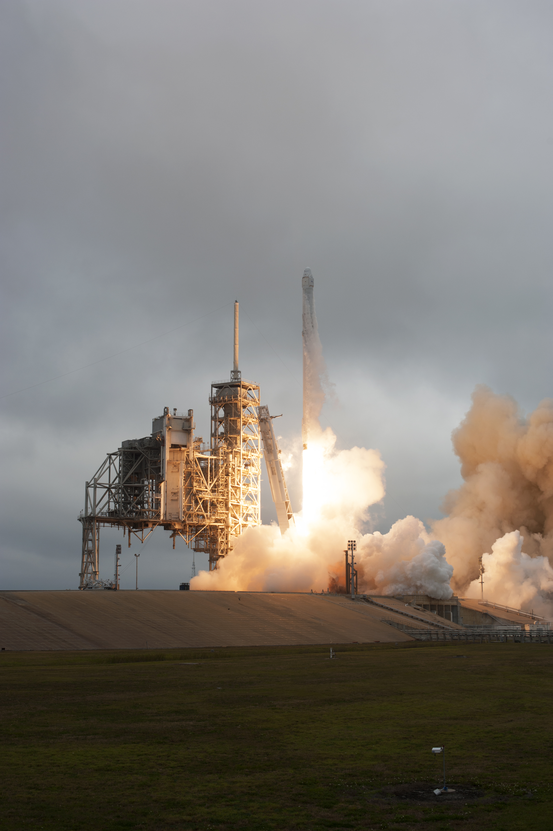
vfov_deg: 39.6
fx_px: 1153
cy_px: 416
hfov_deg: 27.0
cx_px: 276
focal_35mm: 50
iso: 200
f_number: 8
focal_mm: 50
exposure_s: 1/1000
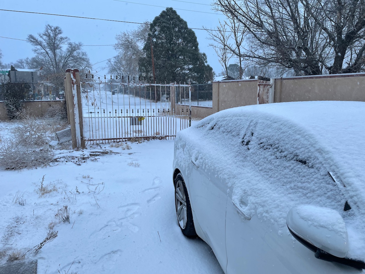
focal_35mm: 26
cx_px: 182
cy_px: 137
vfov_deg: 53.1
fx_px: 274
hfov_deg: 67.3
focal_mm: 4.2
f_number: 1.6
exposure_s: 1/120
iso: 64
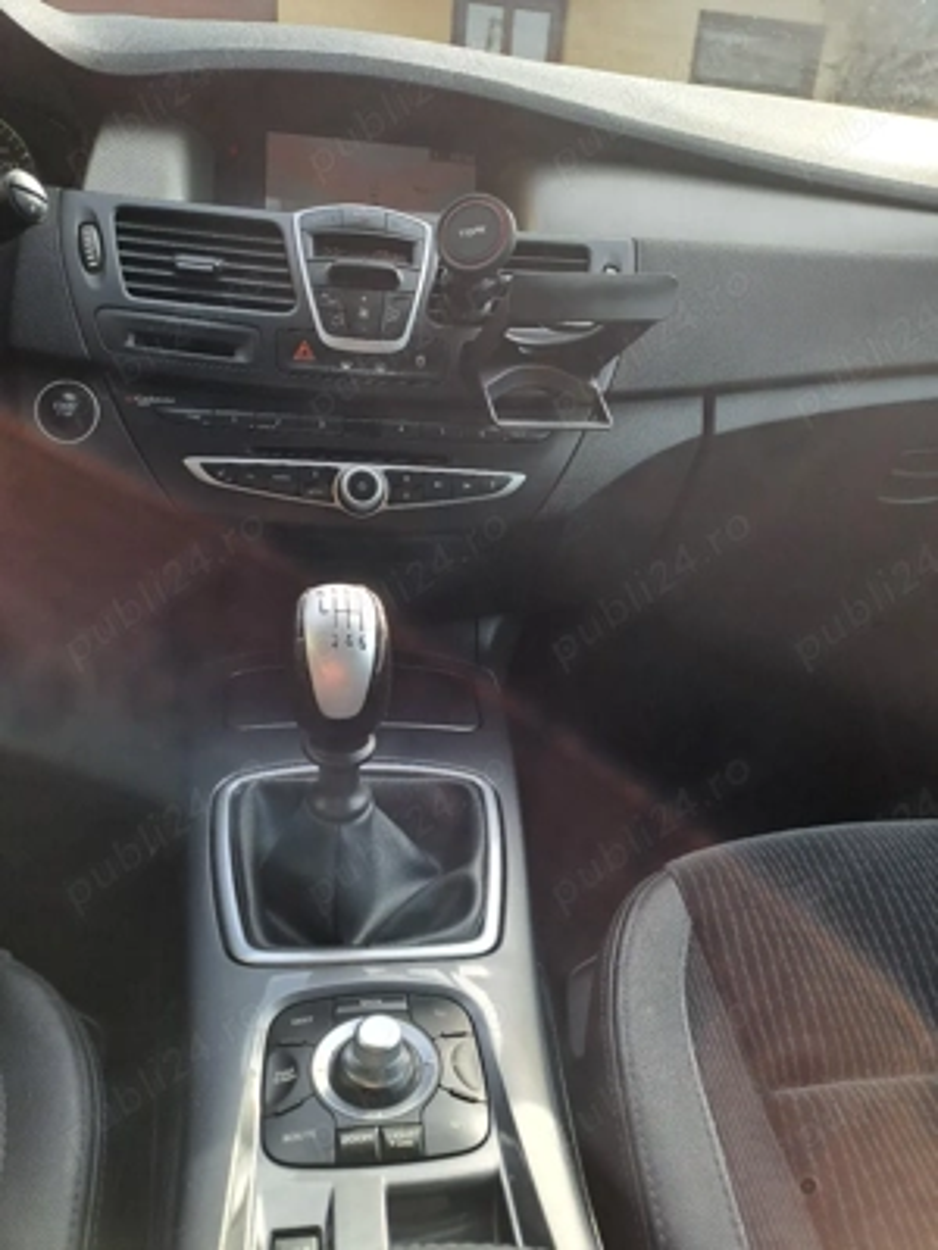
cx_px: 469
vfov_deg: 69.4
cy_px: 625
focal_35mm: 25
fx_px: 903
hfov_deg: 54.9
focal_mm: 4.65
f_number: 1.8
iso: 32
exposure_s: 1/147
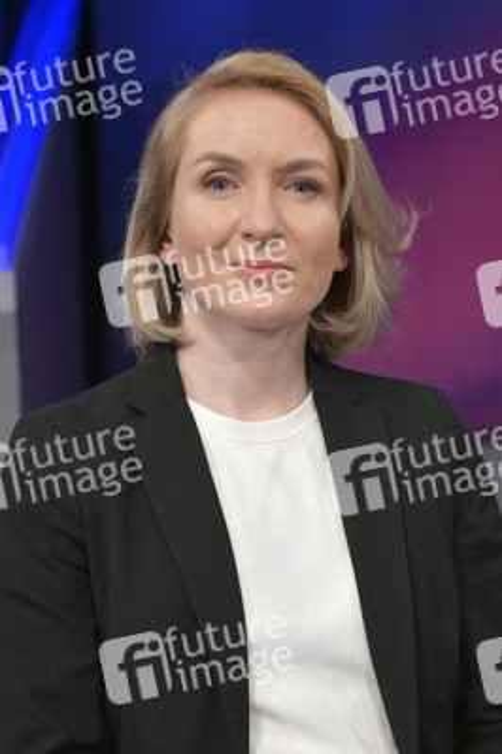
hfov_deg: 23.3
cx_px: 251
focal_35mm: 58
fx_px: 1215
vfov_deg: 34.5
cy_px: 377
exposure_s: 1/200
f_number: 5.6
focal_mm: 58
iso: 2000
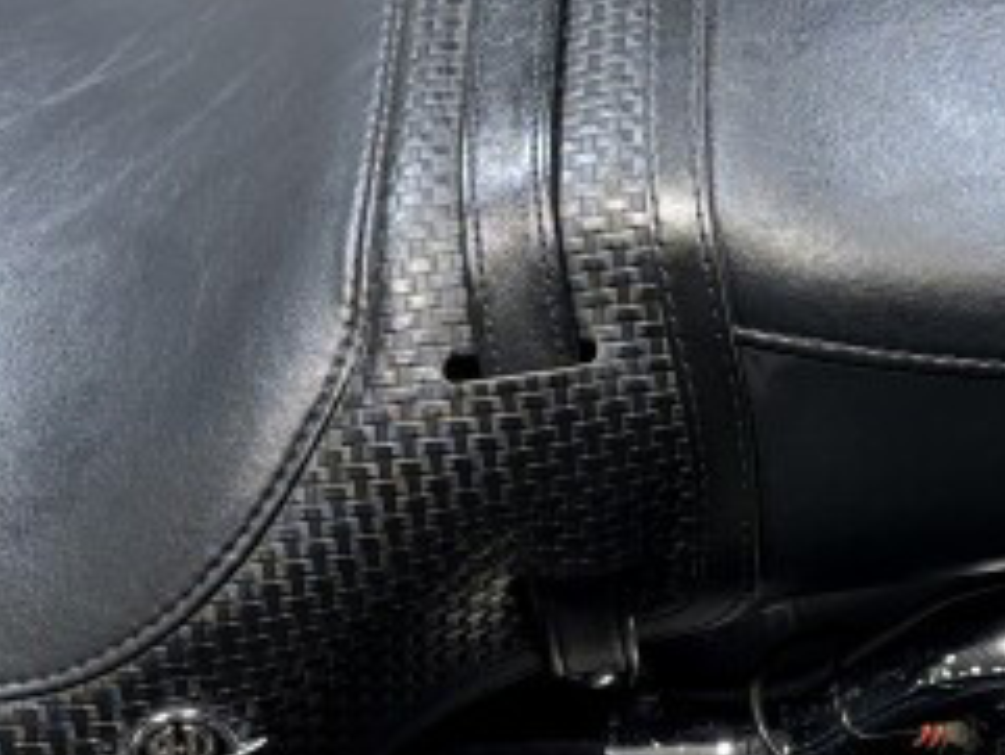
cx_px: 678
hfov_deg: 17.1
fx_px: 3340
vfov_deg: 12.9
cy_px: 555
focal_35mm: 115
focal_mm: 5.96
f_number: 1.6
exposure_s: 1/120
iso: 80
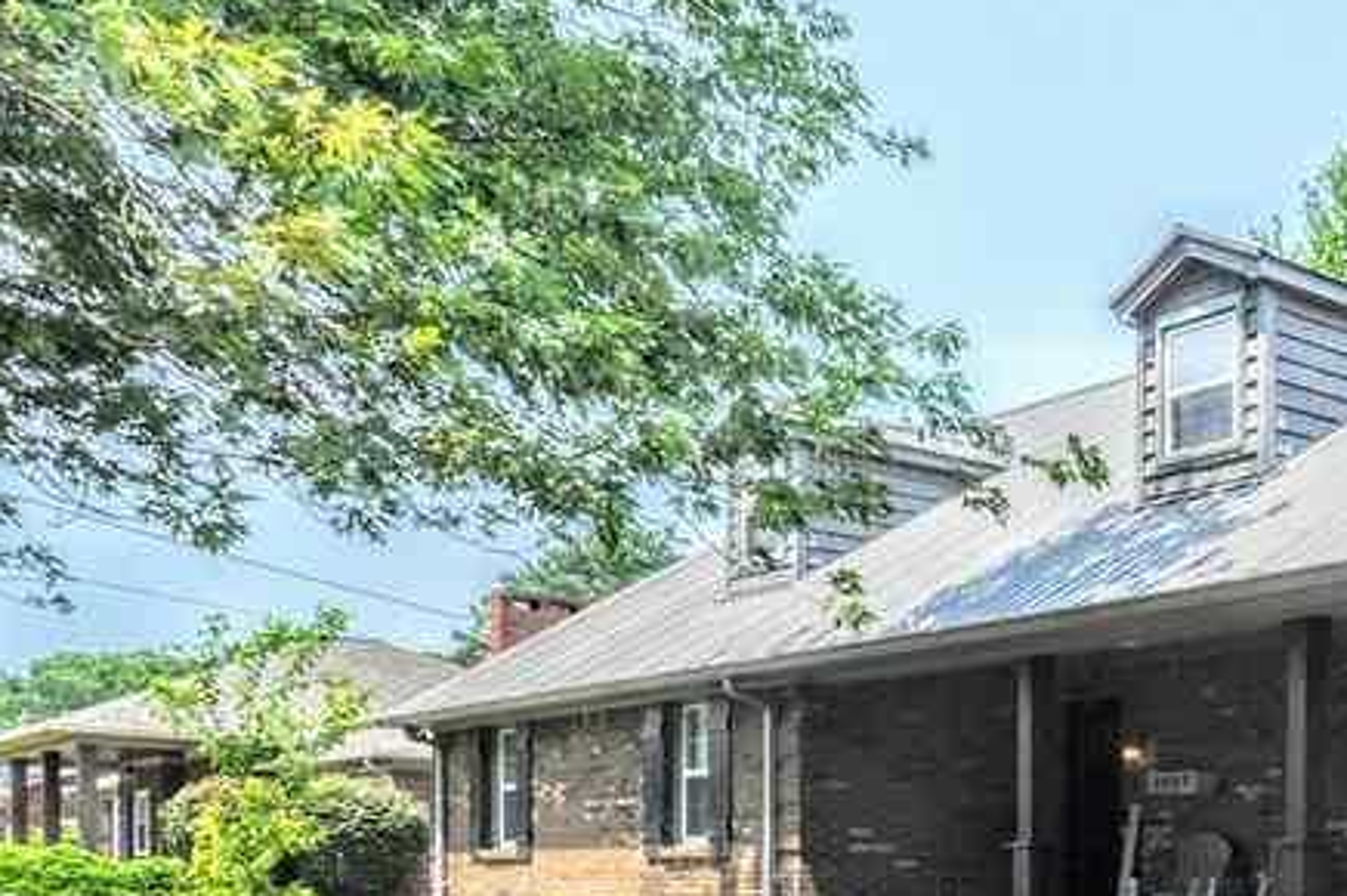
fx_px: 1645
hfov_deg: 33.8
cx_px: 1702
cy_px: 905
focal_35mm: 44
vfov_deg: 28.5
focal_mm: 10
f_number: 9
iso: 200
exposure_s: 1/320
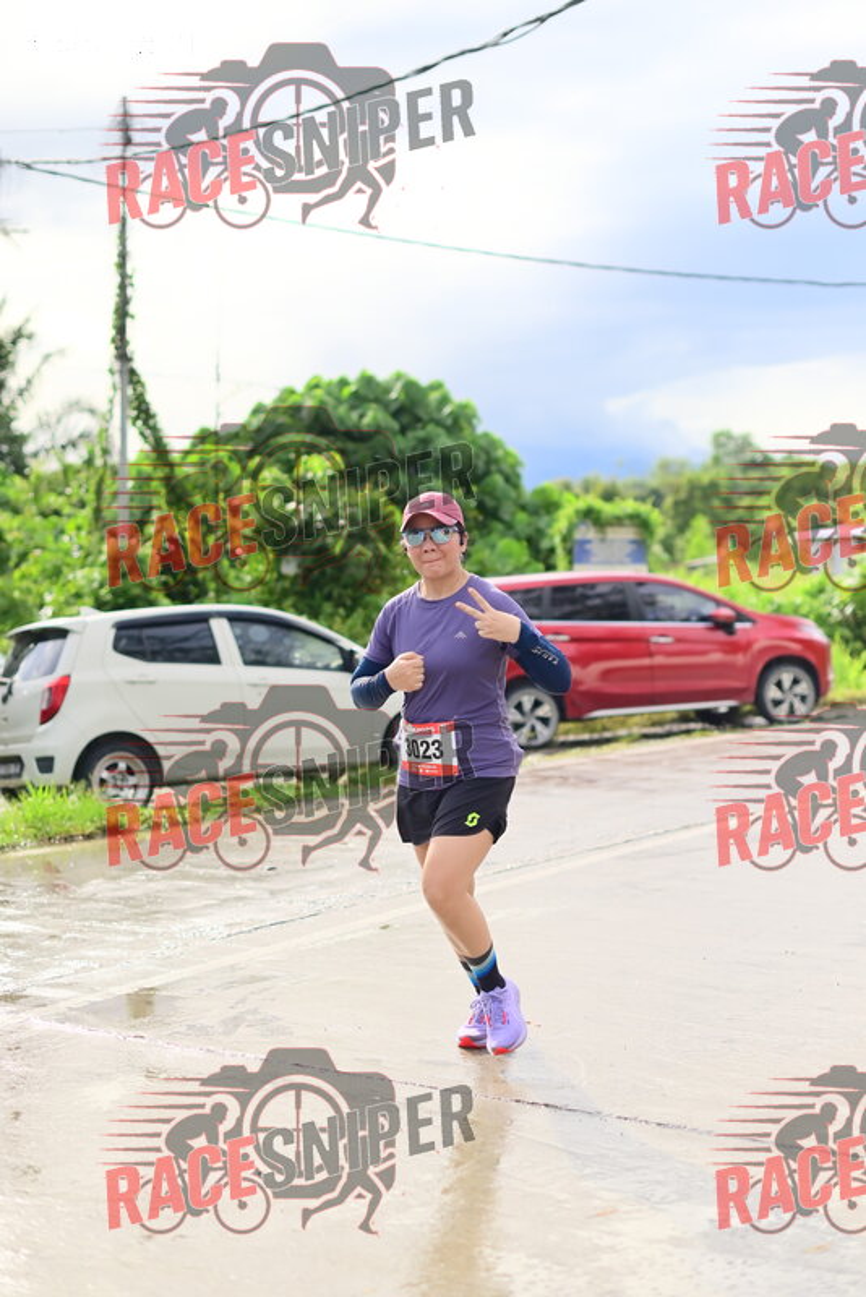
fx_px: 1802
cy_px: 648
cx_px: 433
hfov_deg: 27.0
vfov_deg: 39.6
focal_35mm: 50
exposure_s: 1/8000
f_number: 2
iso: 200
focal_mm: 50
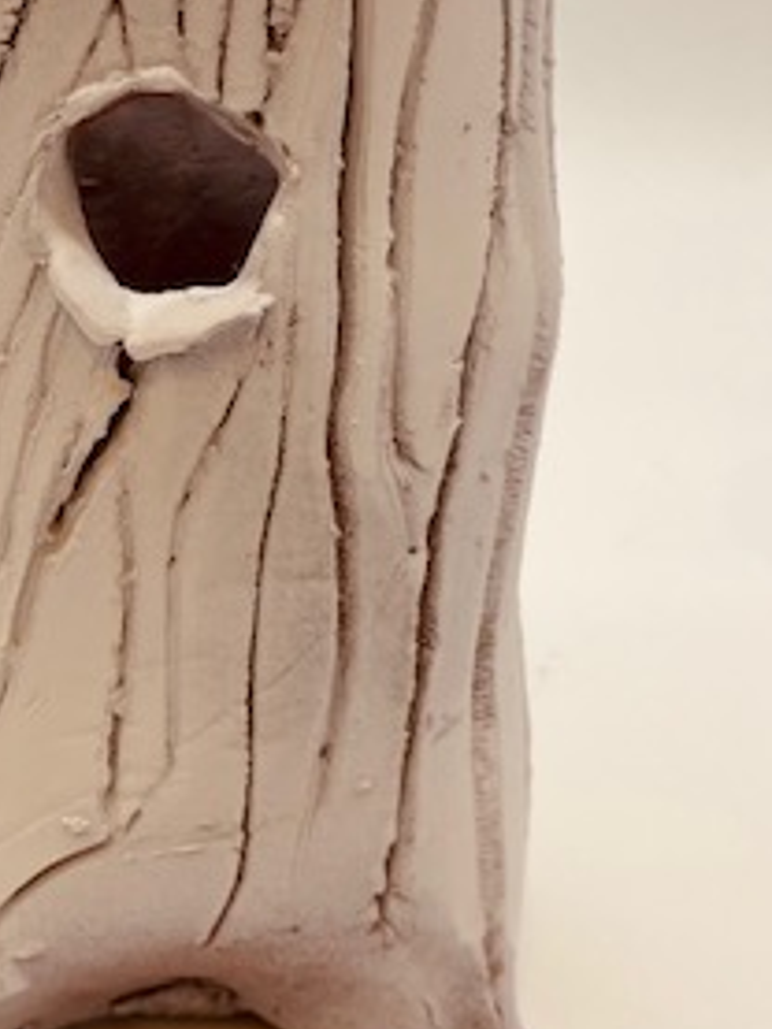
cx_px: 30
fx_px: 1783
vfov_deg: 32.0
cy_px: 371
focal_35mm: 60
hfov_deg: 23.6
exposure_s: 1/90
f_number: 1.8
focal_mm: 4.25
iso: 40
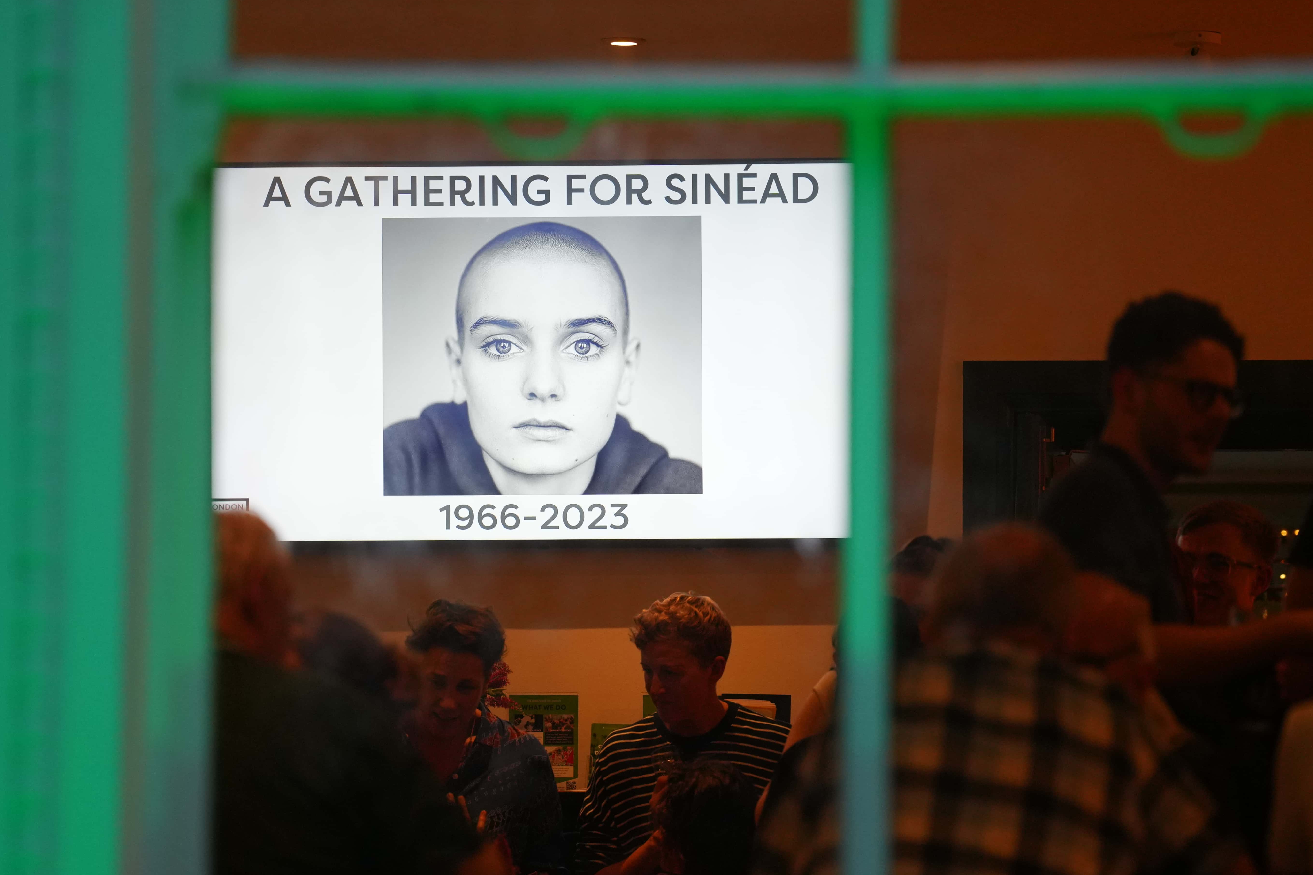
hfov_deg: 8.8
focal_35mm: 234
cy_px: 439
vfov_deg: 5.9
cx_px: 668
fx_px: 8534
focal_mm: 151
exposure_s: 1/400
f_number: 2.8
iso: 1600
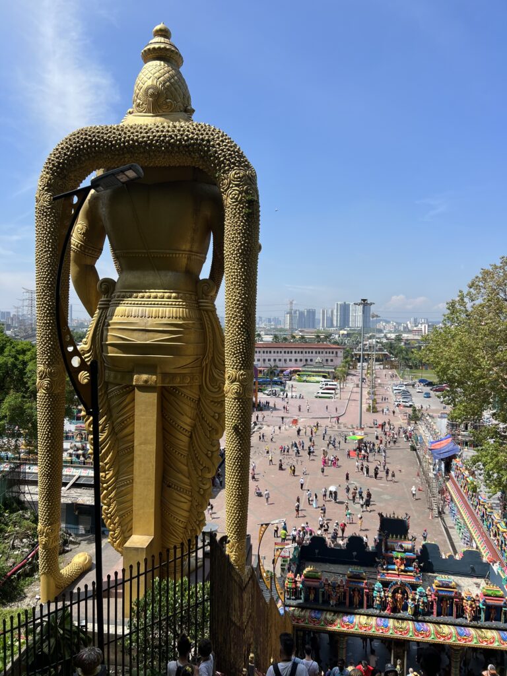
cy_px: 338
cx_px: 254
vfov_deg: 67.3
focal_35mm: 26
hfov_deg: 53.1
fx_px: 508
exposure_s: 1/3356
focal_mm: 5.7
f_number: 1.5
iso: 50
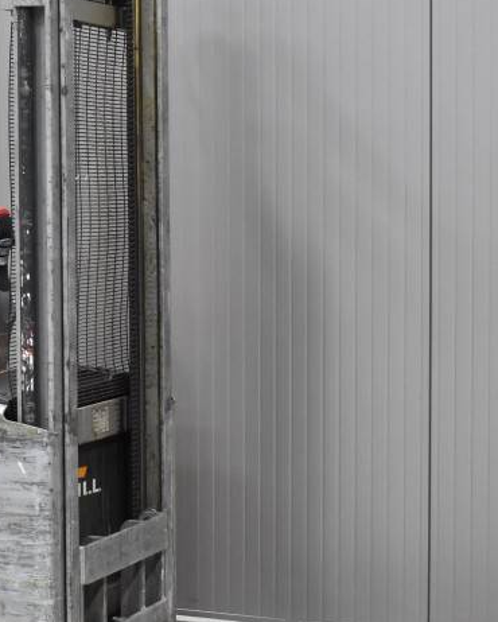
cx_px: 124
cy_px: 292
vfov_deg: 20.2
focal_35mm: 95
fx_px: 1749
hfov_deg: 16.1
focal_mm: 26
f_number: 5
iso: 1600
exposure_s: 1/50
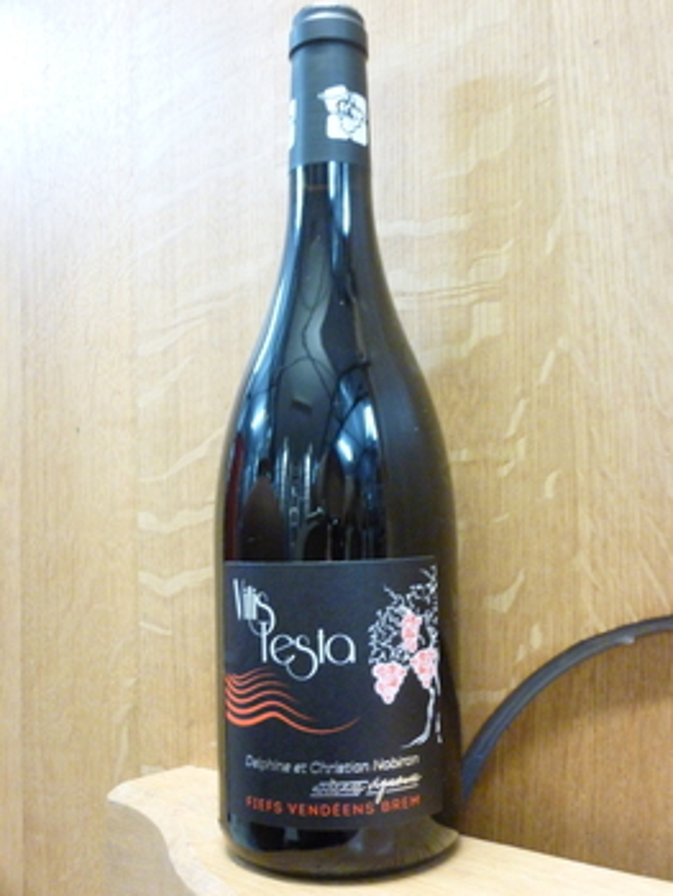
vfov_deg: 51.3
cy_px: 448
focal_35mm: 36
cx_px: 336
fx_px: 932
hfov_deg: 39.7
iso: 1000
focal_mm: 6.5
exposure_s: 1/4
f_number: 3.6
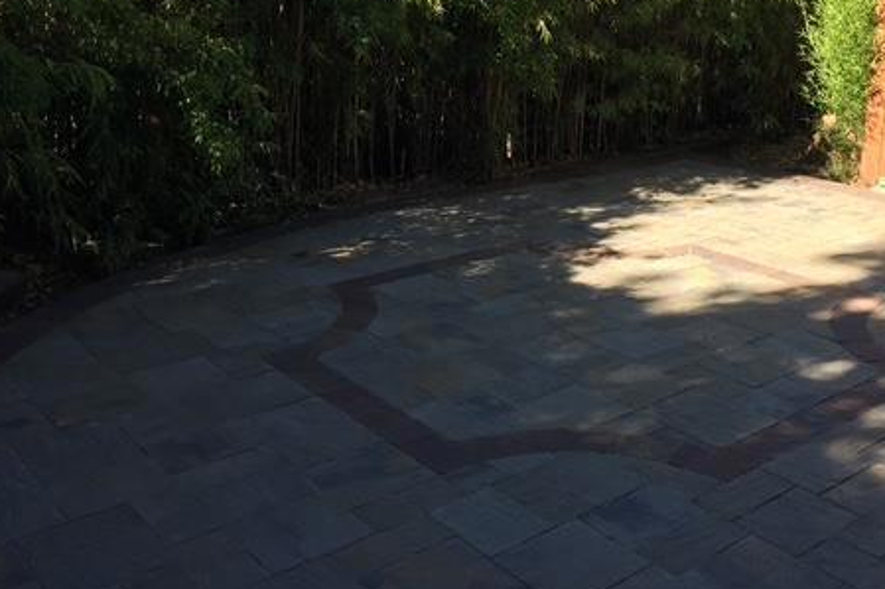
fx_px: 1057
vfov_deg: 30.9
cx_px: 589
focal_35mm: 43
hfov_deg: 44.8
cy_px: 191
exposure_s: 1/434
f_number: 2.2
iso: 32
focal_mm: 4.15
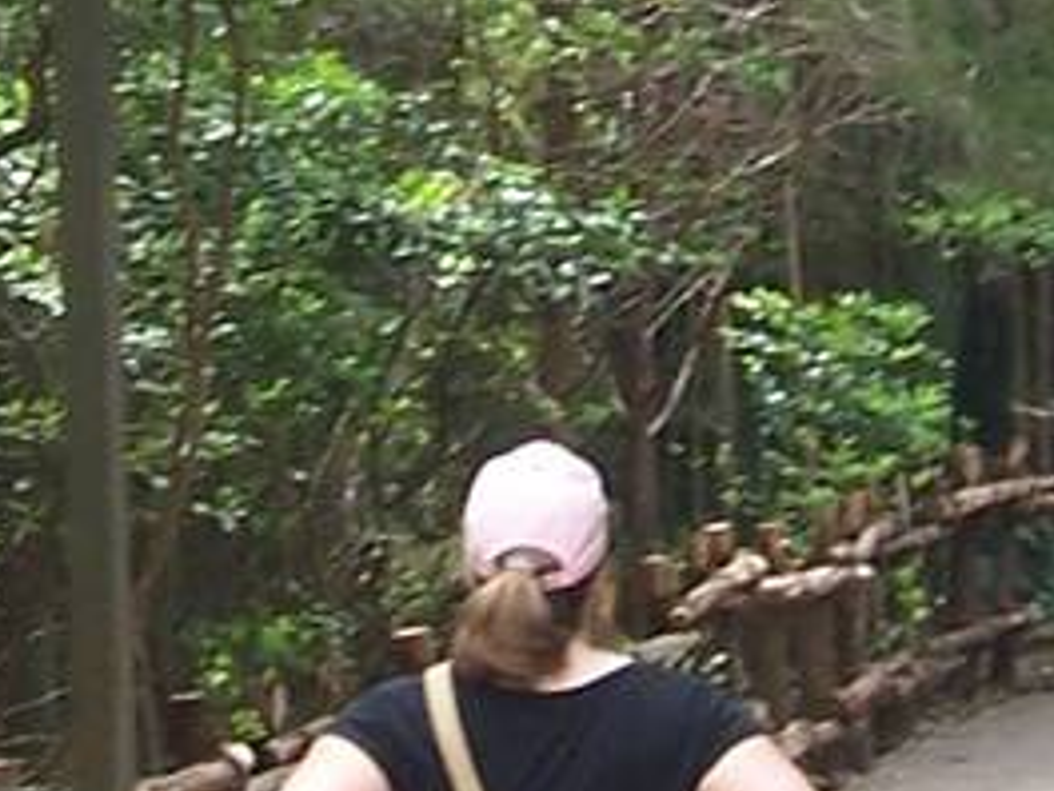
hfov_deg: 9.9
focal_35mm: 200
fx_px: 6090
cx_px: 295
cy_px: 156
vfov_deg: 7.4
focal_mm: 5.5
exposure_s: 1/60
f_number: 3.4
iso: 80
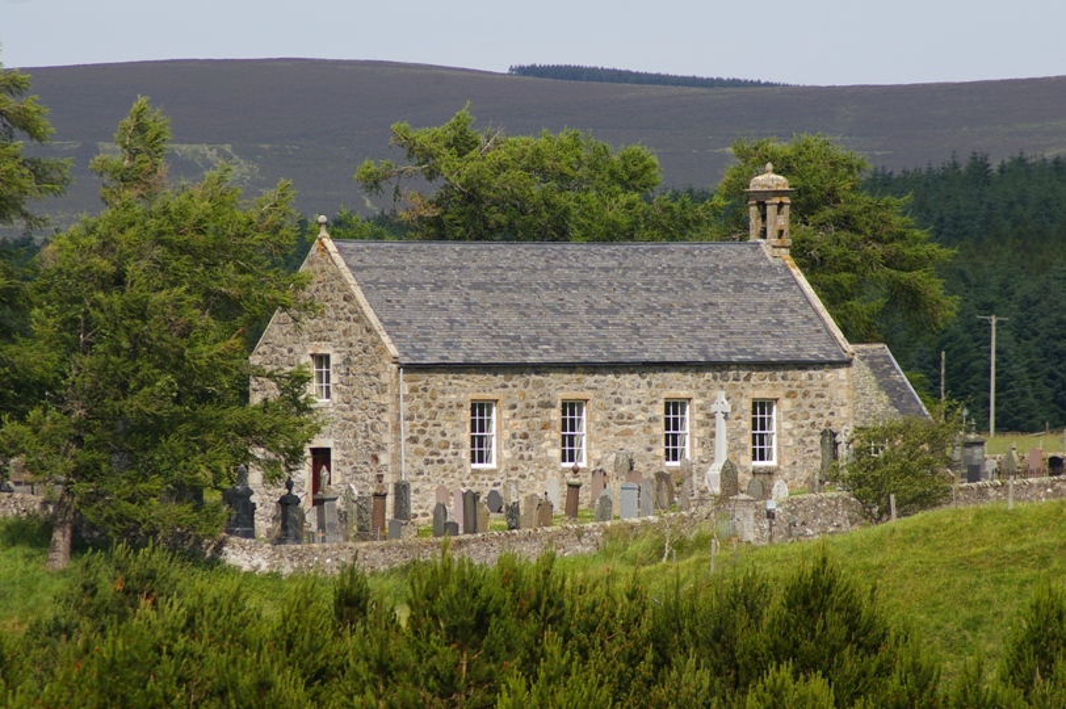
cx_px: 533
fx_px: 9764
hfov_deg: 6.2
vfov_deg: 4.2
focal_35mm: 330
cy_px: 354
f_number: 8
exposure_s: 1/500
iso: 200
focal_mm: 220
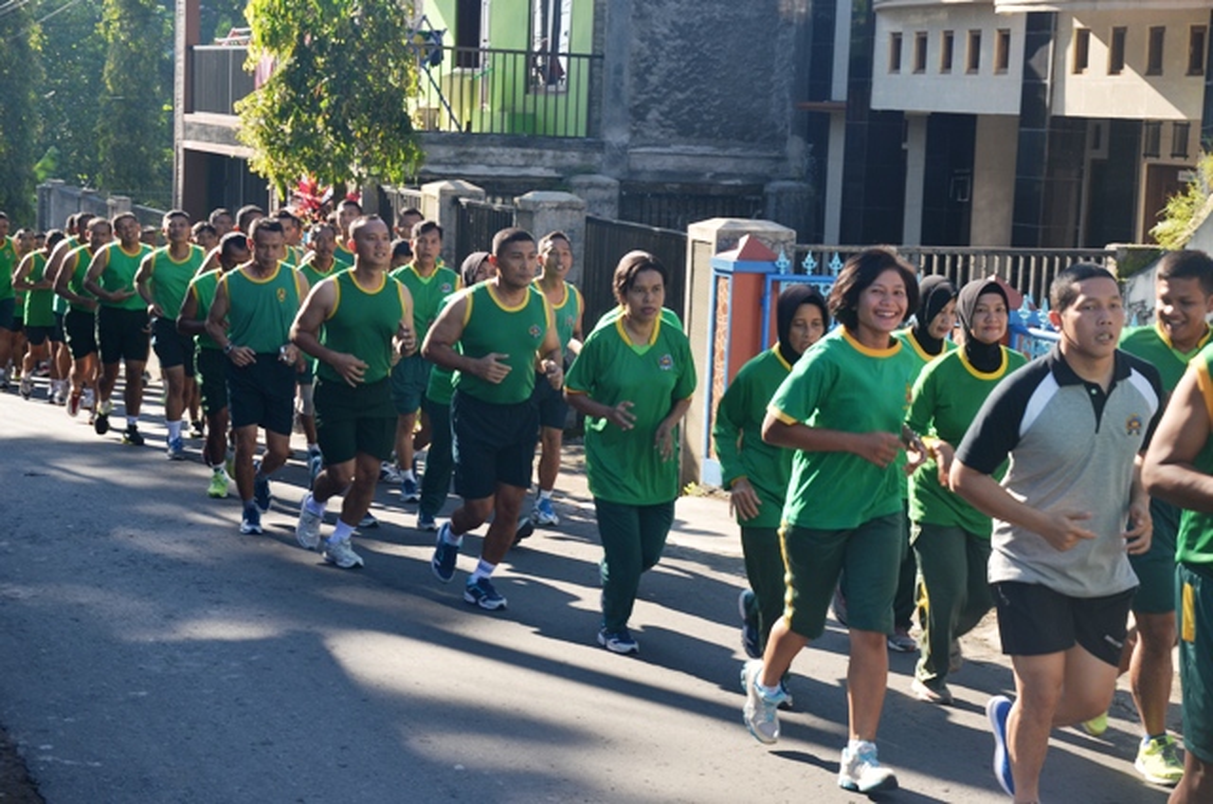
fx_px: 2119
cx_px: 606
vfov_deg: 21.5
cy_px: 402
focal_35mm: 63
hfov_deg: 32.0
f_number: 8
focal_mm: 42
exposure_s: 1/125
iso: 160
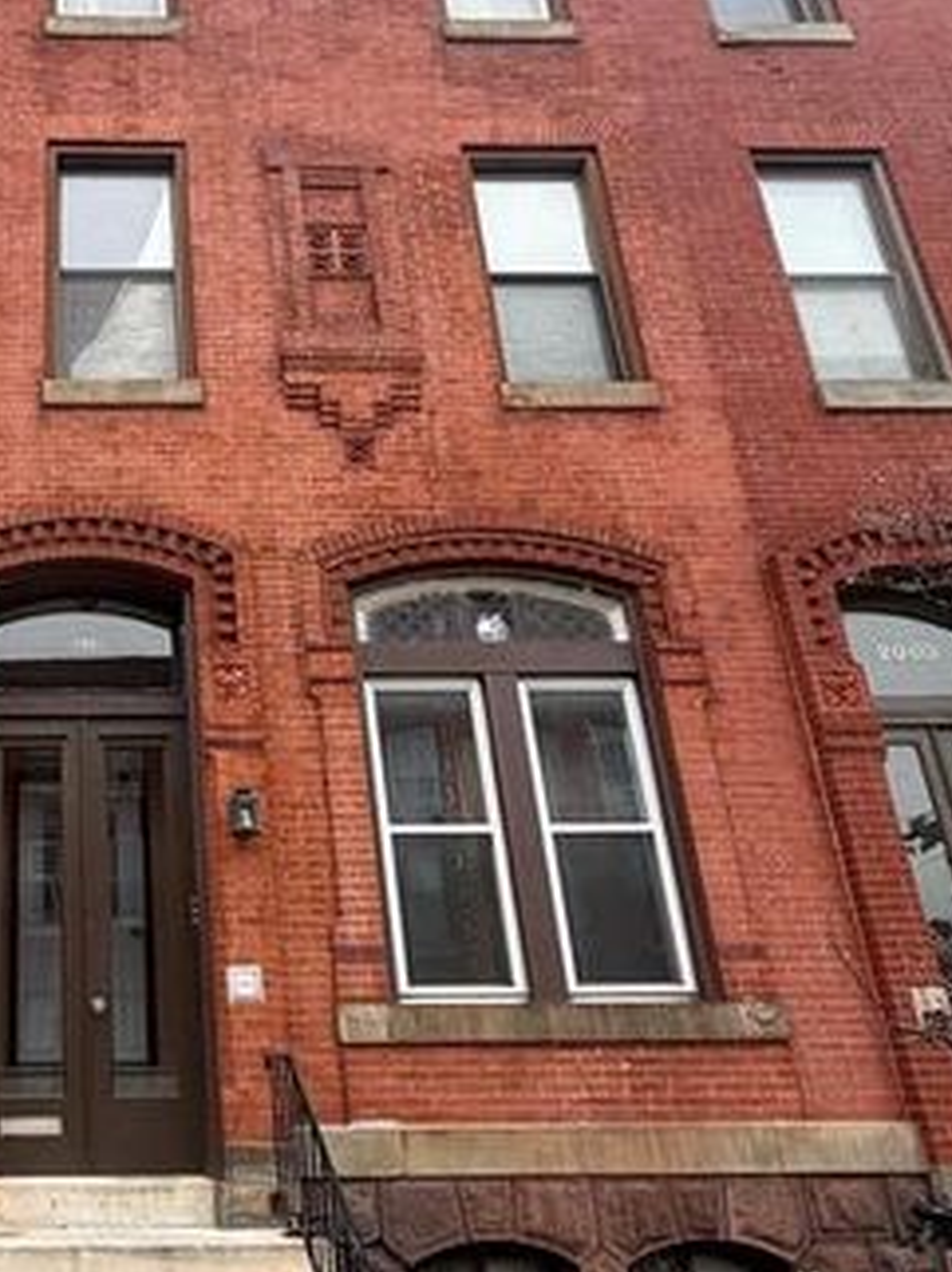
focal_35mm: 29
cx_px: 75
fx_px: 1065
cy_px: 741
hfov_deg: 43.5
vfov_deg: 61.3
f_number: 2.2
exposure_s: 1/216
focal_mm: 2.22
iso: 50
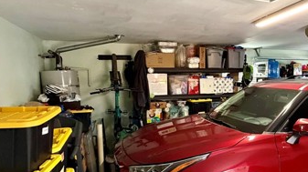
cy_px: 102
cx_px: 220
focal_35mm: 29
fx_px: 237
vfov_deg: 39.9
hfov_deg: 63.3
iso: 500
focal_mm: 2.22
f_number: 2.2
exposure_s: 1/60
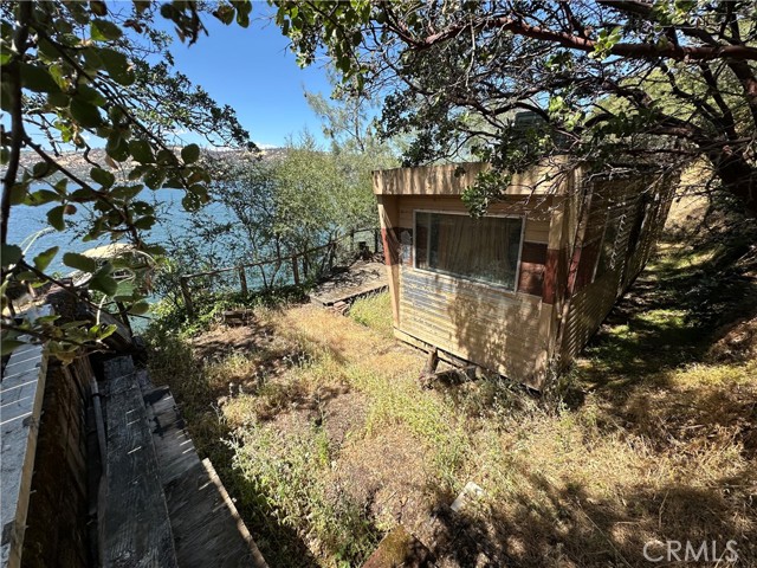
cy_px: 284
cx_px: 378
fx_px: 306
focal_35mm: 14
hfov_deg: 102.1
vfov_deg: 85.7
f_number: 2.2
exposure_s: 1/917
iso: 40
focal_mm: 2.22
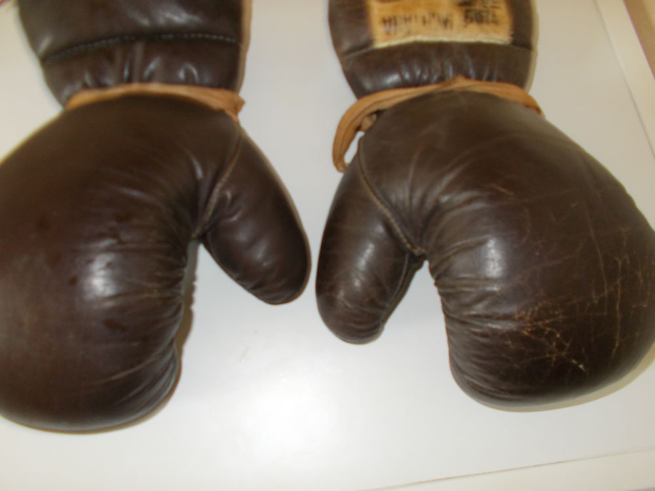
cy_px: 246
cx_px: 328
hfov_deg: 67.3
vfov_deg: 53.1
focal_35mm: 26
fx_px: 492
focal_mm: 4.6
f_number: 3.2
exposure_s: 1/25
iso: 200
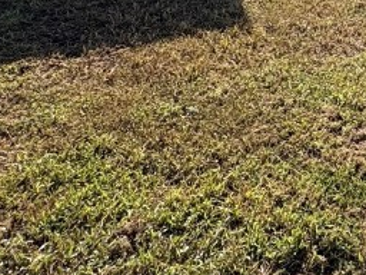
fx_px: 592
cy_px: -140
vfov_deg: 21.7
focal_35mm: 56
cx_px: 470
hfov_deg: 28.5
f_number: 2.2
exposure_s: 1/1449
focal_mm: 2.22
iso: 64
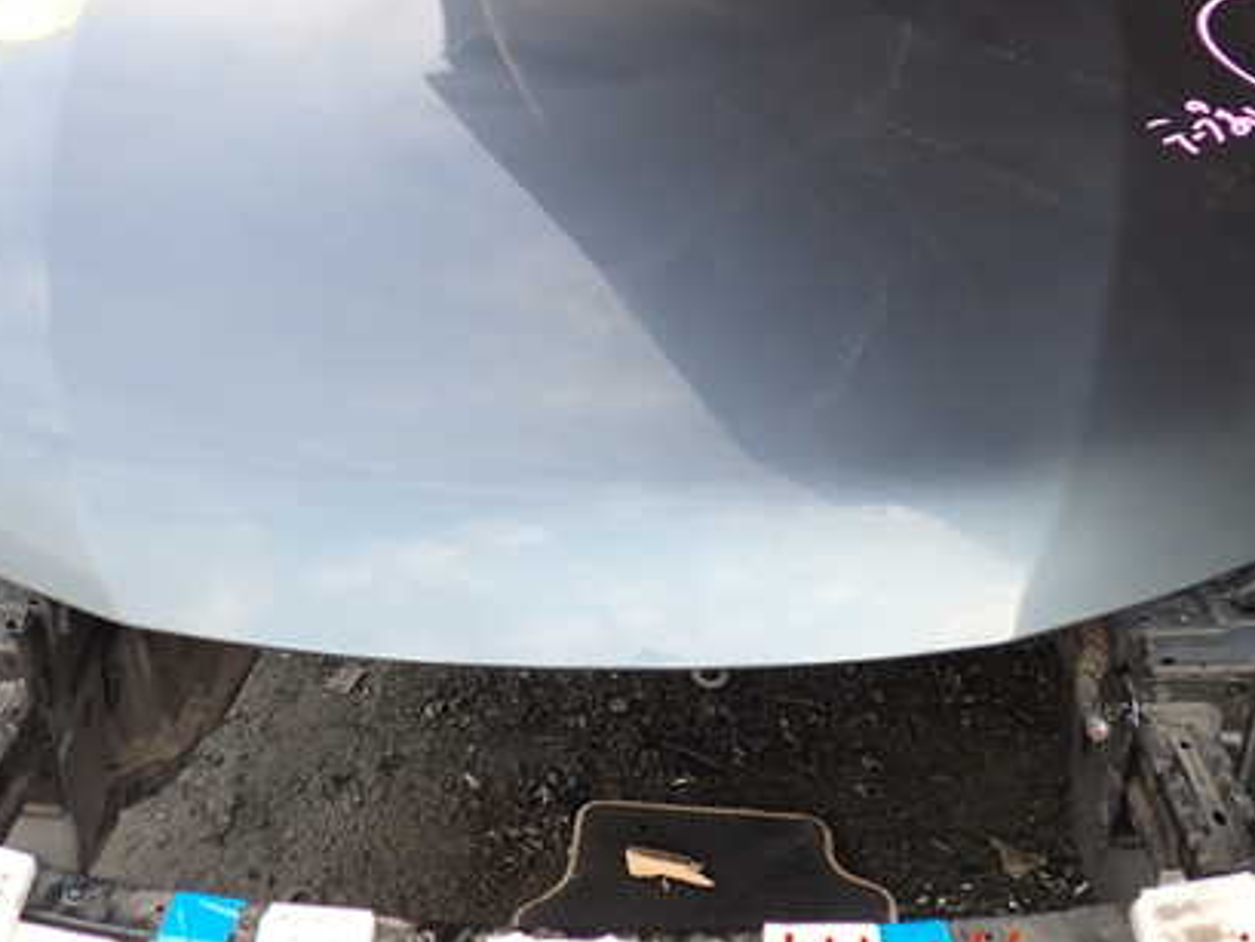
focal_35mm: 44
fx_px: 1596
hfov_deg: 42.9
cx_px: 555
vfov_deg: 32.6
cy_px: 313
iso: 100
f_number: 2.3
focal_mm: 5.4
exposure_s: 1/200
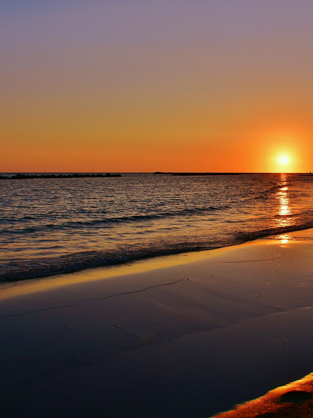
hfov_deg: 35.7
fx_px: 470
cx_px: 248
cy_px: 209
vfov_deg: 47.9
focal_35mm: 39
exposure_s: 1/160
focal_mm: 18
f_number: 11
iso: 100
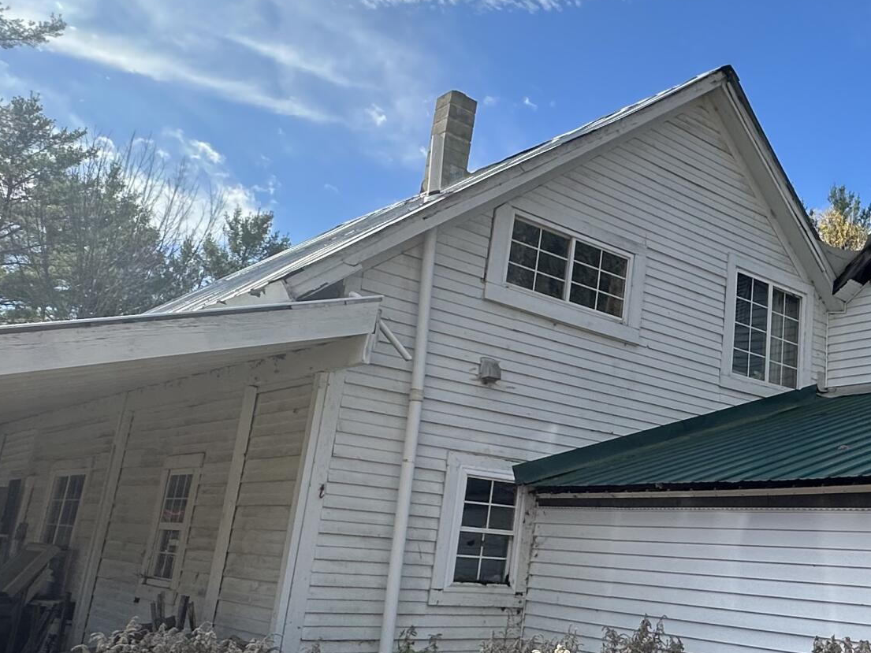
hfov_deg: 45.6
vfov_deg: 37.7
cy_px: 333
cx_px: 737
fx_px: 956
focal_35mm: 38
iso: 50
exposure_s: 1/1435
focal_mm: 2.22
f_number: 2.2
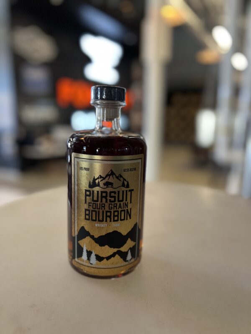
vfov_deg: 67.3
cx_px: 126
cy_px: 167
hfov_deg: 53.1
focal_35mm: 26
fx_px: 251
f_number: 1.5
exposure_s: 1/60
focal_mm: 5.7
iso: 125
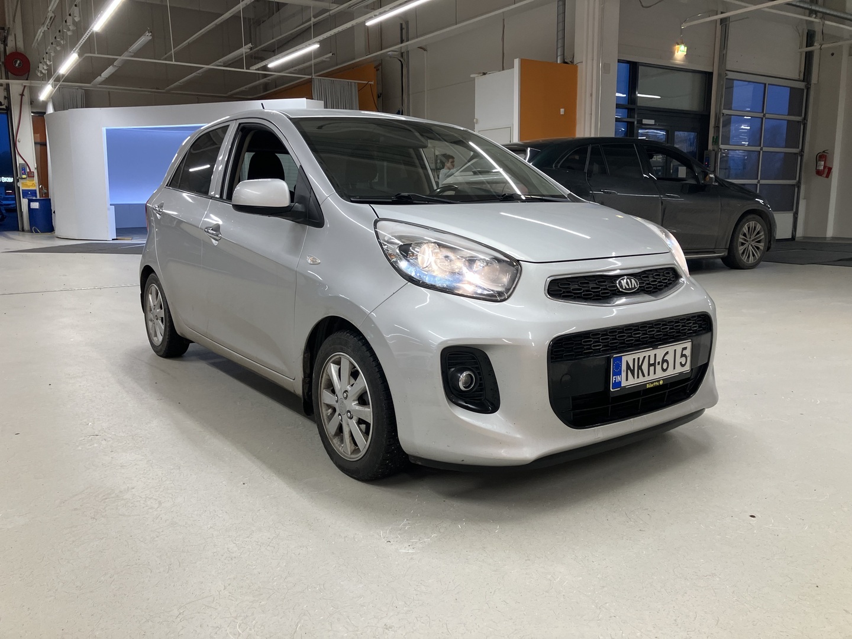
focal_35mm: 28
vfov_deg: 49.7
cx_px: 426
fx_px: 689
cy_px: 320
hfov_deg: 63.4
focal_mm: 3.99
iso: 80
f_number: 1.8
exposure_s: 1/92
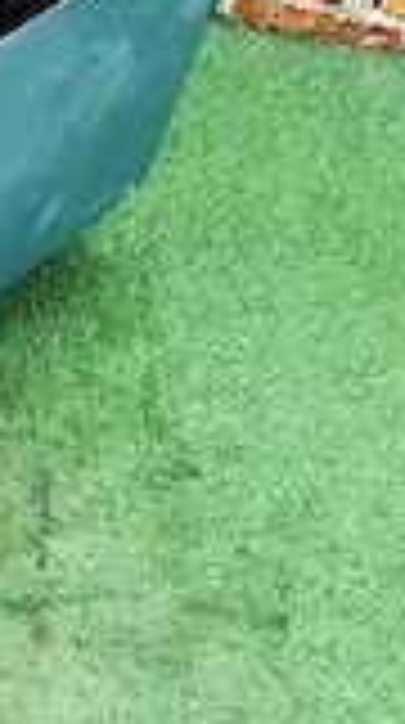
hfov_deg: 15.2
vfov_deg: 26.8
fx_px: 1458
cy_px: 49
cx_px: -90
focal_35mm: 76
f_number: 1.8
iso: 64
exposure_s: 1/15
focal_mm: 3.99
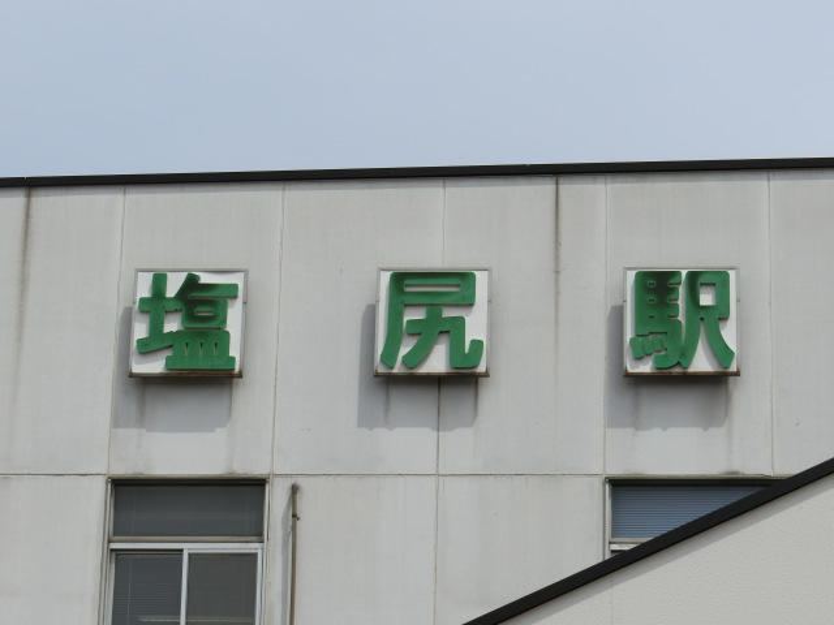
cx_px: 417
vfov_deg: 12.0
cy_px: 312
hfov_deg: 15.9
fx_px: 2988
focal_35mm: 124
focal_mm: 22.1
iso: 80
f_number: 5.7
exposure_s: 1/800
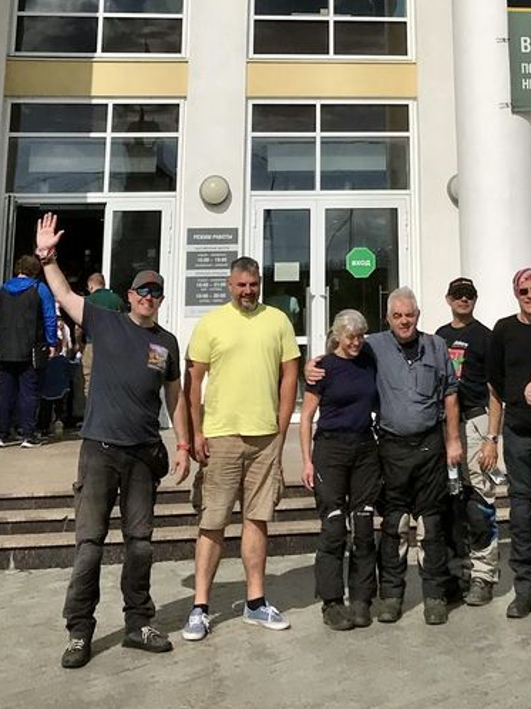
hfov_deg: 24.2
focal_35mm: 60
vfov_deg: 29.5
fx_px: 1228
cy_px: -41
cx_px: 369
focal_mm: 3.99
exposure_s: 1/8000
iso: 20
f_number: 1.8
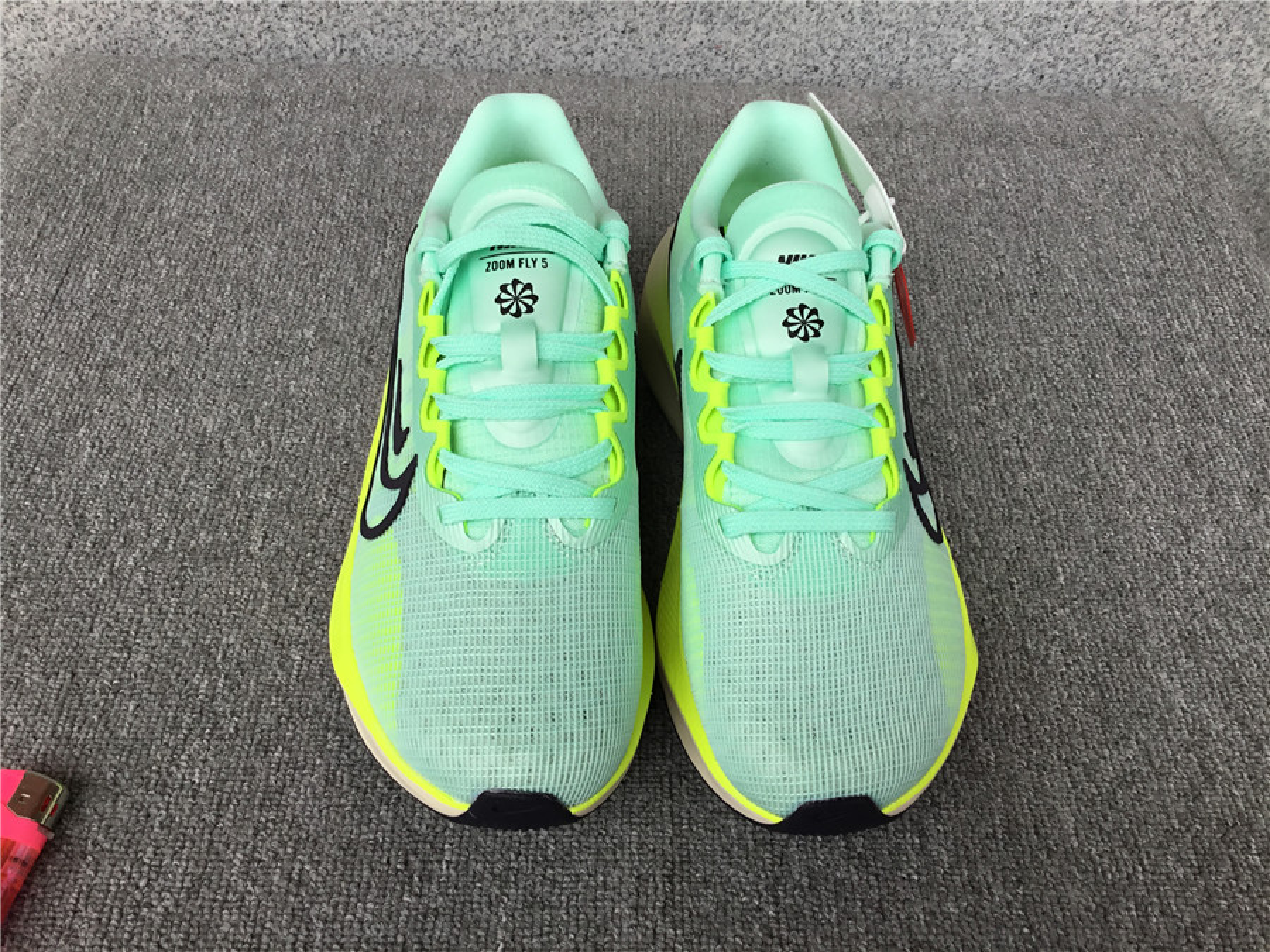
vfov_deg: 45.4
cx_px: 635
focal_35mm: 31
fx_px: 1137
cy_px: 476
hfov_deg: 58.4
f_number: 2.4
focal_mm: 3.3
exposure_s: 1/151
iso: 25
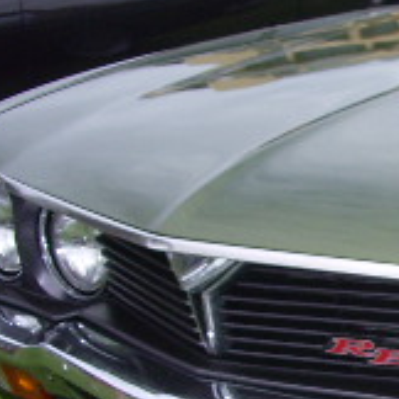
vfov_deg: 14.2
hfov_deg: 13.1
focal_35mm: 122
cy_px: 308
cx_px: 677
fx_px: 1591
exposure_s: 1/400
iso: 80
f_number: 4.3
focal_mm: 5.8
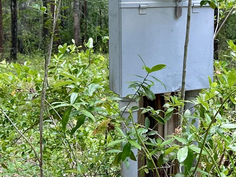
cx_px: 217
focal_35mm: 86
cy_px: 51
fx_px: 586
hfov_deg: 22.2
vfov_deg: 17.1
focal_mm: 6.86
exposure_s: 1/431
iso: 80
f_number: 1.78
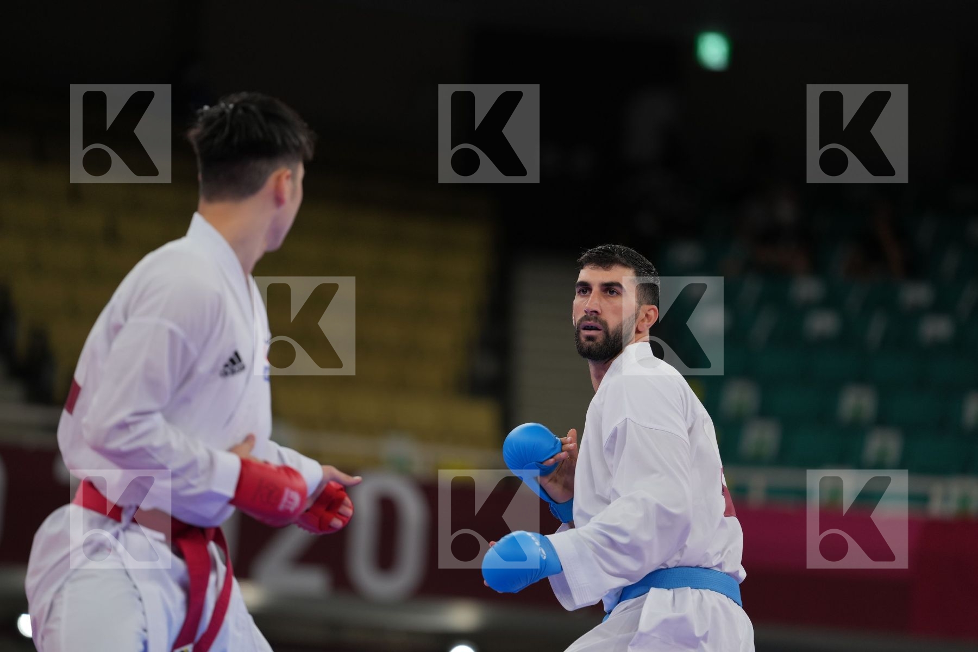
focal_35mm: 200
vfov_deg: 6.9
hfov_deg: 10.3
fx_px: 5433
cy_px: 326
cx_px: 489
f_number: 2.8
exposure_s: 1/1000
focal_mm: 200
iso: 500
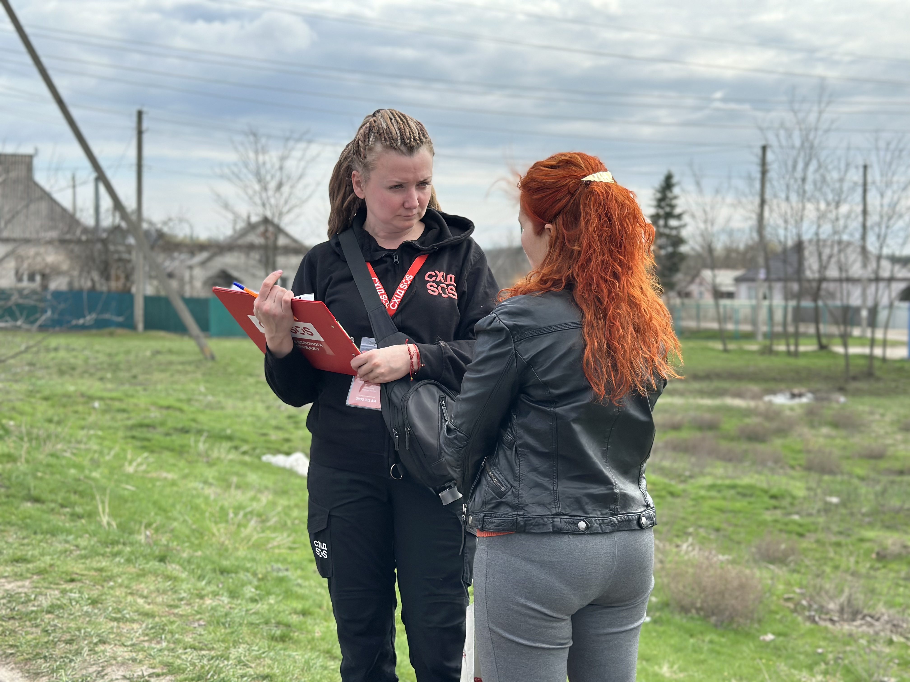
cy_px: 341
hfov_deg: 39.7
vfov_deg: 30.3
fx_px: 1262
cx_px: 455
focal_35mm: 48
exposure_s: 1/3058
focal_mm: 6.86
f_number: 1.78
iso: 80
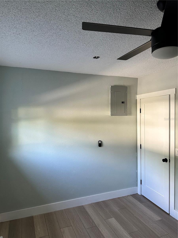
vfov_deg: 71.6
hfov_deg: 56.8
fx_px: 165
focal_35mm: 24
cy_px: 119
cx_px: 89
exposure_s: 1/60
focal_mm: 6.86
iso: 200
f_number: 1.78
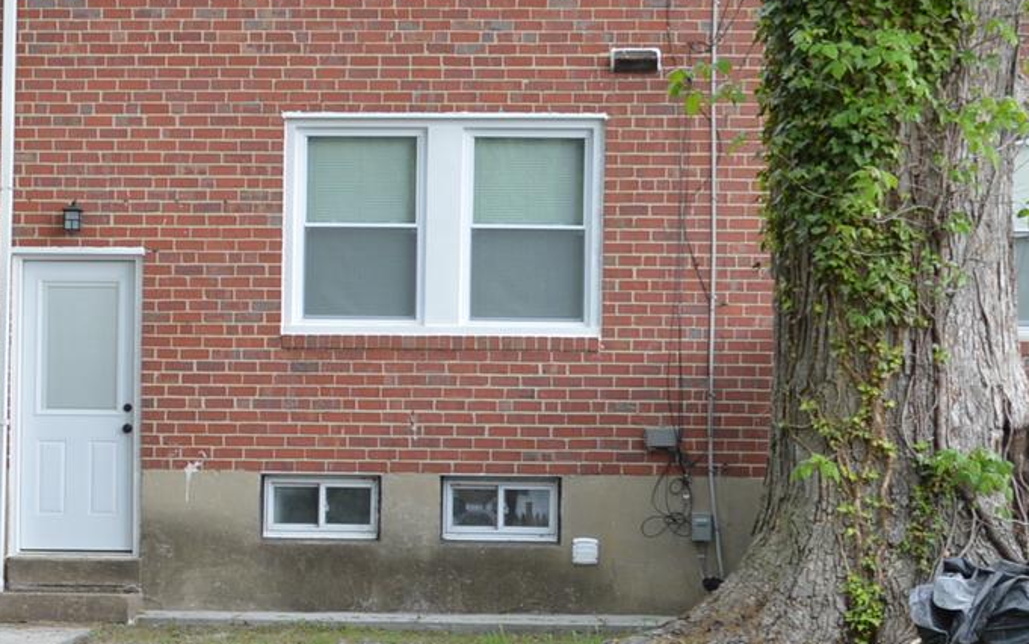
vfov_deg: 12.8
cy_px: 619
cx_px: 160
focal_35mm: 101
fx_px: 2833
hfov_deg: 20.3
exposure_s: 1/125
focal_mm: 22
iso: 360
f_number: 5.6
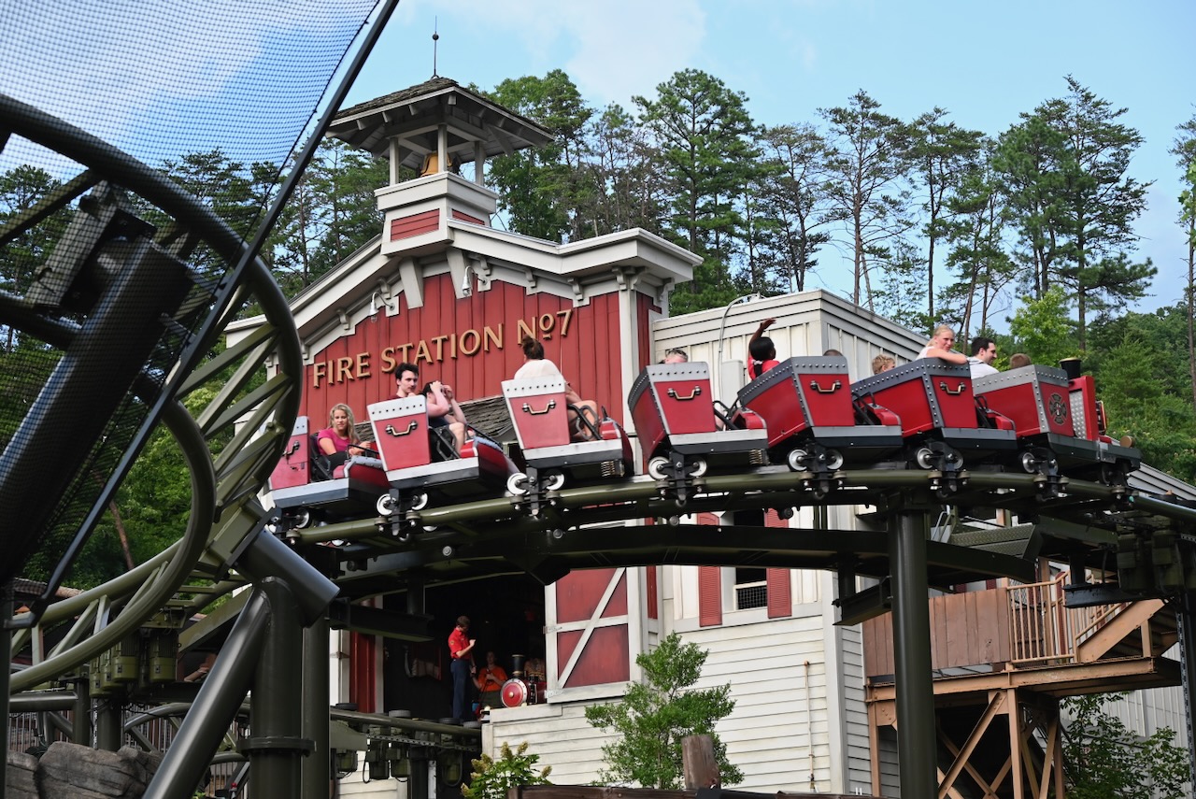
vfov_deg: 19.0
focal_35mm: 72
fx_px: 2393
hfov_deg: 28.1
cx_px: 598
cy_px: 400
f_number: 6
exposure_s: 1/160
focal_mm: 72
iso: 400
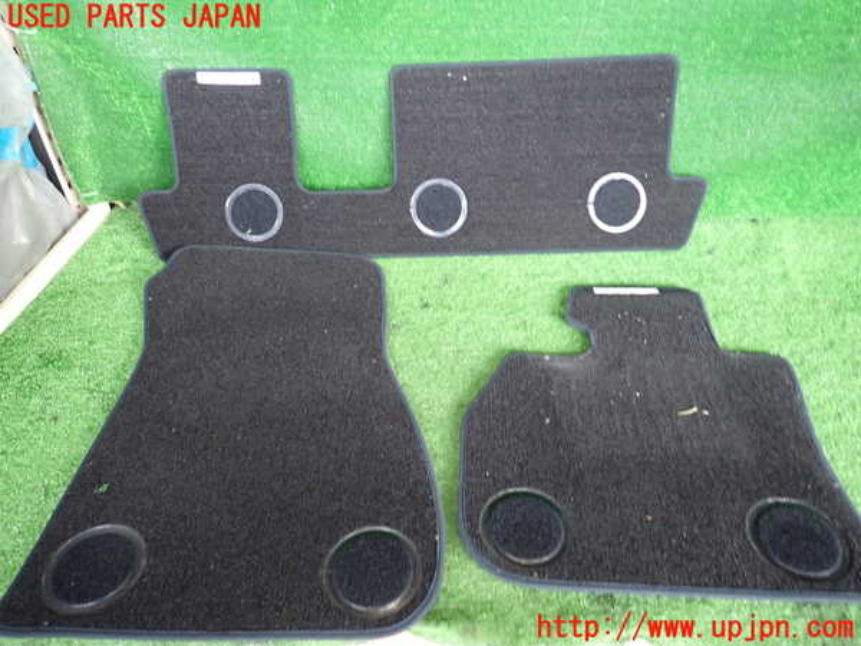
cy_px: 323
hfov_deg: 69.4
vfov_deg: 54.9
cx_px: 430
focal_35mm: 25
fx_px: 622
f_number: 2
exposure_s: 1/30
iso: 250
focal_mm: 4.5
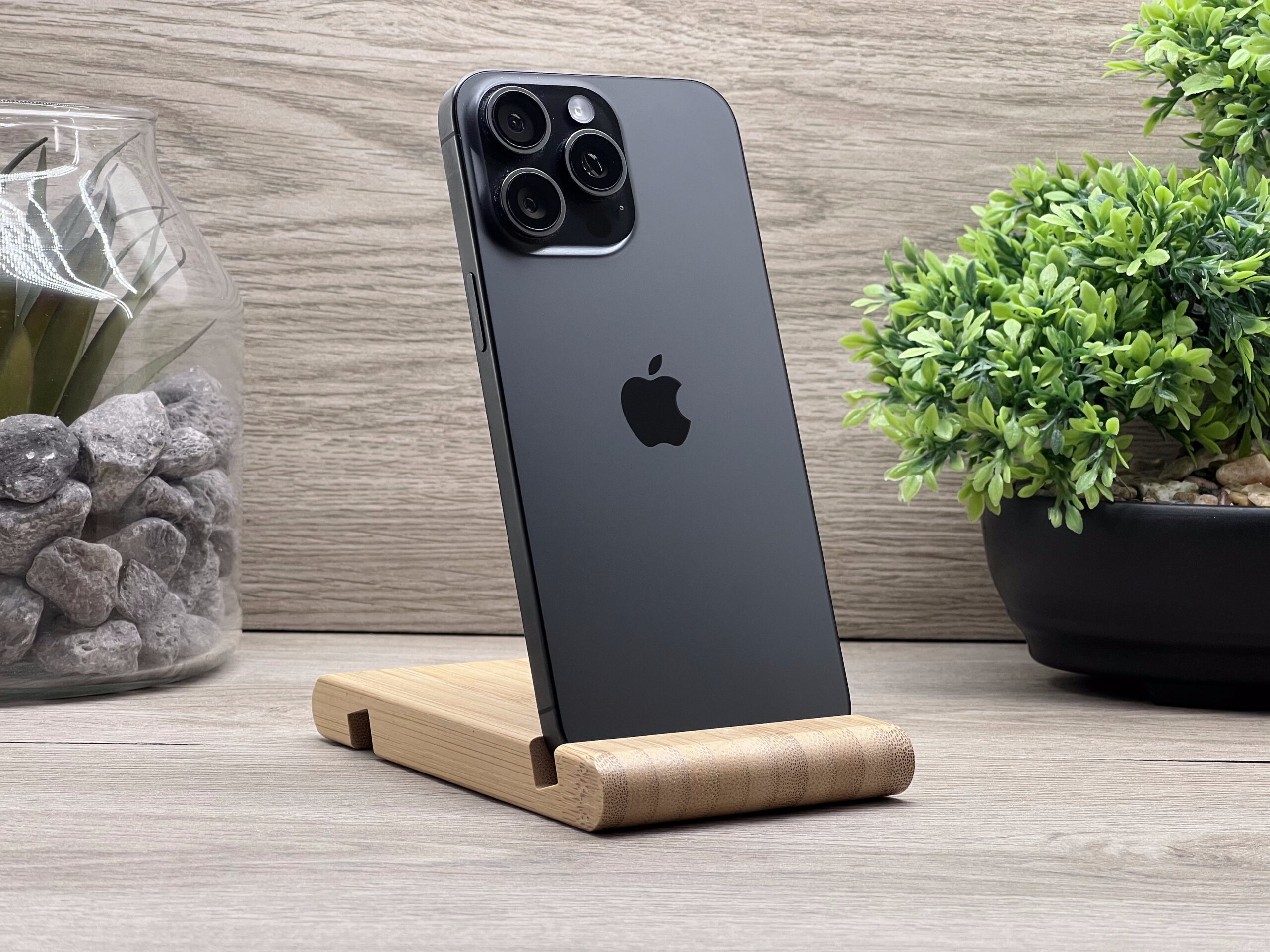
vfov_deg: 19.1
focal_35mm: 77
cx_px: 635
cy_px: 476
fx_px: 2825
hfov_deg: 25.3
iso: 80
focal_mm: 9
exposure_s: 1/99
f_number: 2.8
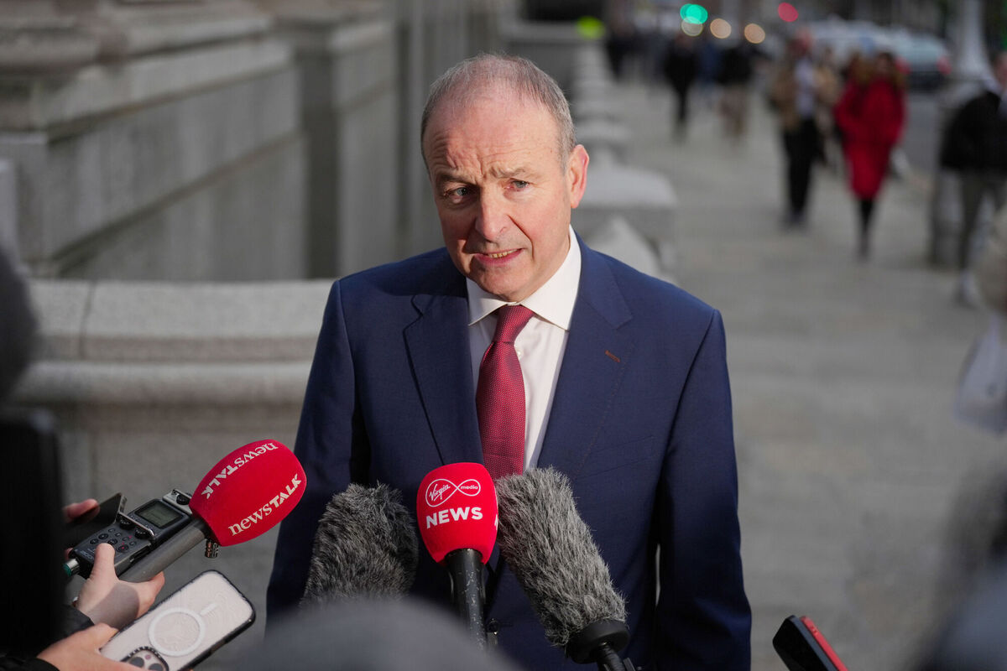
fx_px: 1958
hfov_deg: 28.8
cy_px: 336
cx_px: 504
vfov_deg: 19.5
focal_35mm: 70
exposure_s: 1/800
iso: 400
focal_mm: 70
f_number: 2.8
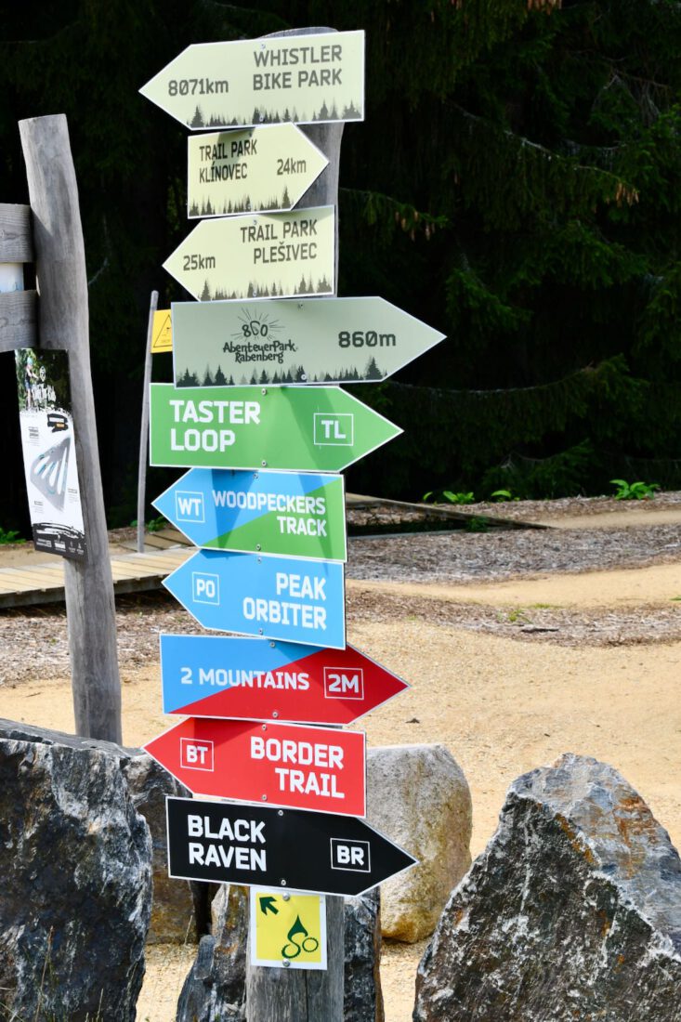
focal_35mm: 66
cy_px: 511
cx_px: 340
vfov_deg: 30.5
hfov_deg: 20.6
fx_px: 1873
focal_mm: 44
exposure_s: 1/250
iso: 125
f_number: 8
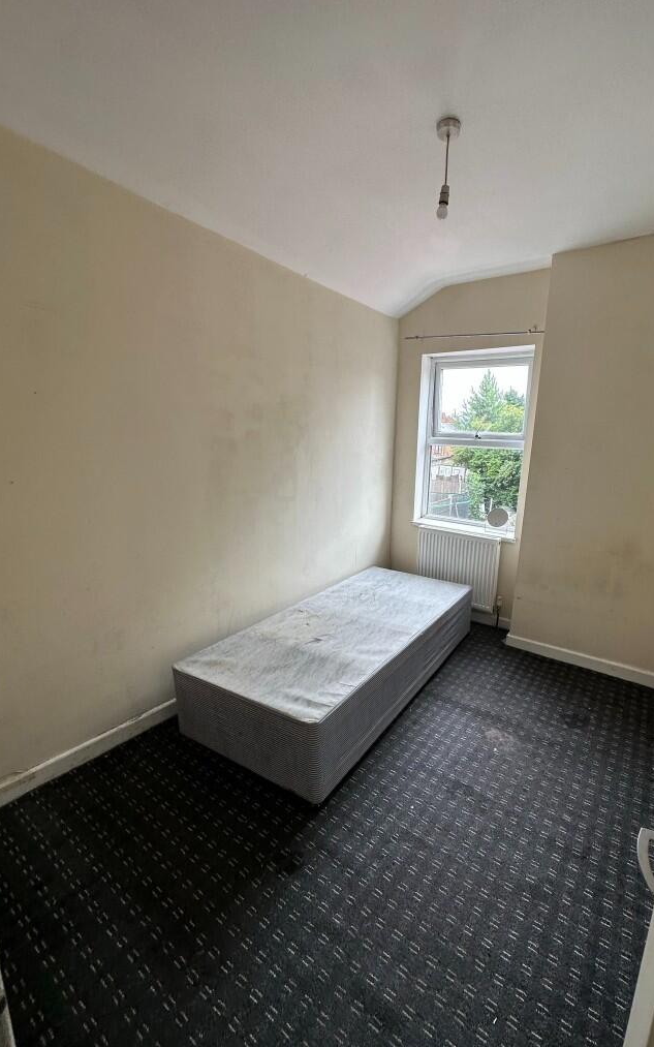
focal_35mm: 15
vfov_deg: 101.5
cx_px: 392
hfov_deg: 74.0
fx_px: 428
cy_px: 526
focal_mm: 2.22
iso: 40
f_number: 2.2
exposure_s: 1/105
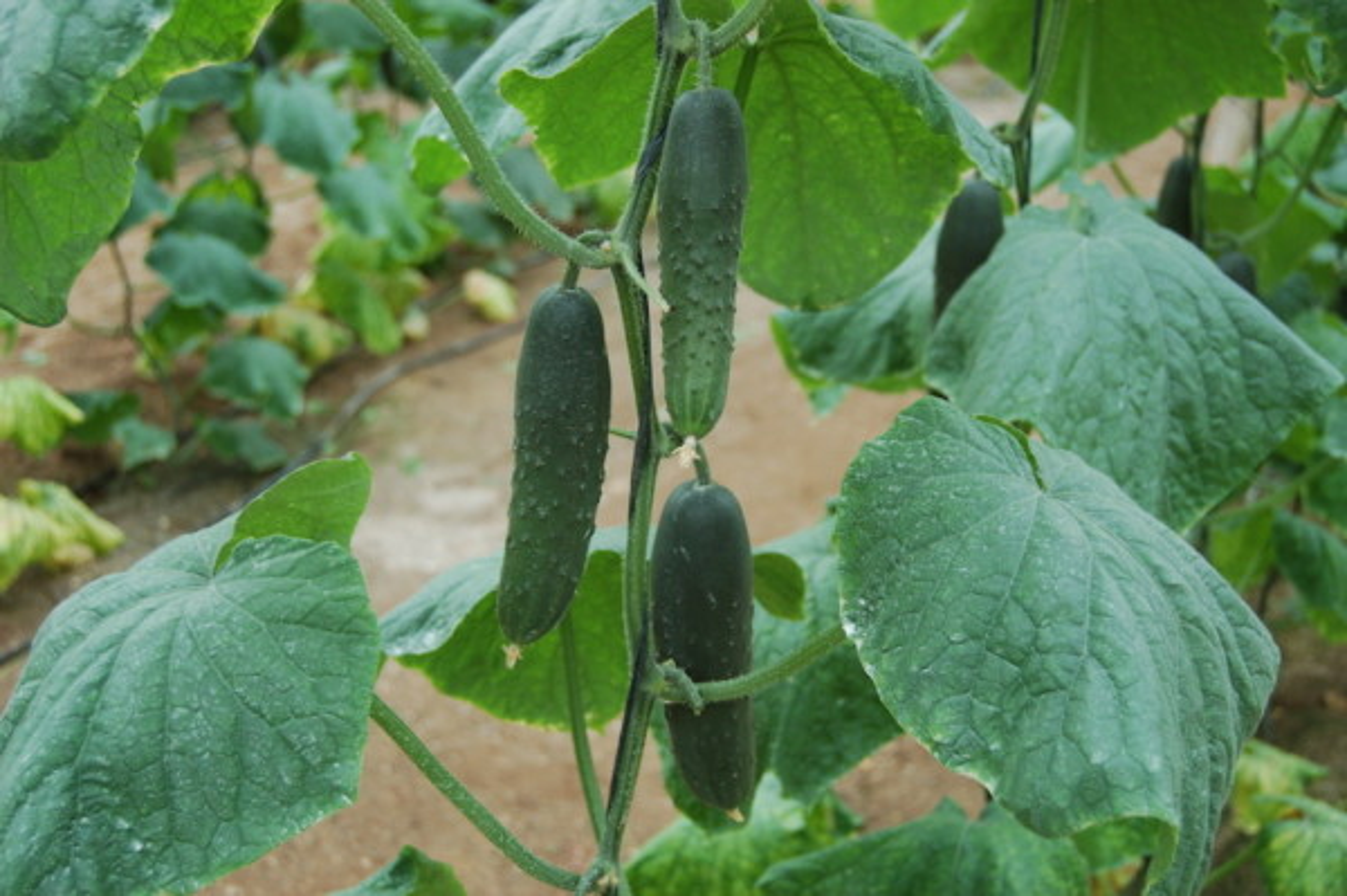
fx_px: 1794
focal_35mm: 48
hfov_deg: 41.1
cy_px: 448
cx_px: 674
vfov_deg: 28.0
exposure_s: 1/80
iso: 400
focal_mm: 32
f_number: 4.5
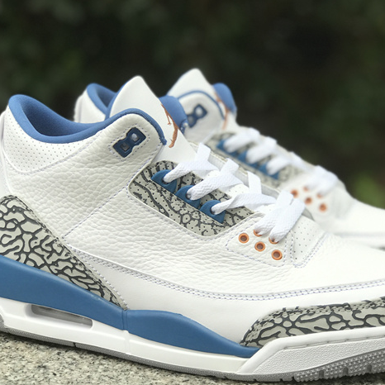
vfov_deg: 21.7
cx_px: 217
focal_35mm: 80
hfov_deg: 21.6
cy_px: 200
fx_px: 1007
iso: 20
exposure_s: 1/100
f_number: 2.8
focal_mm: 6.6
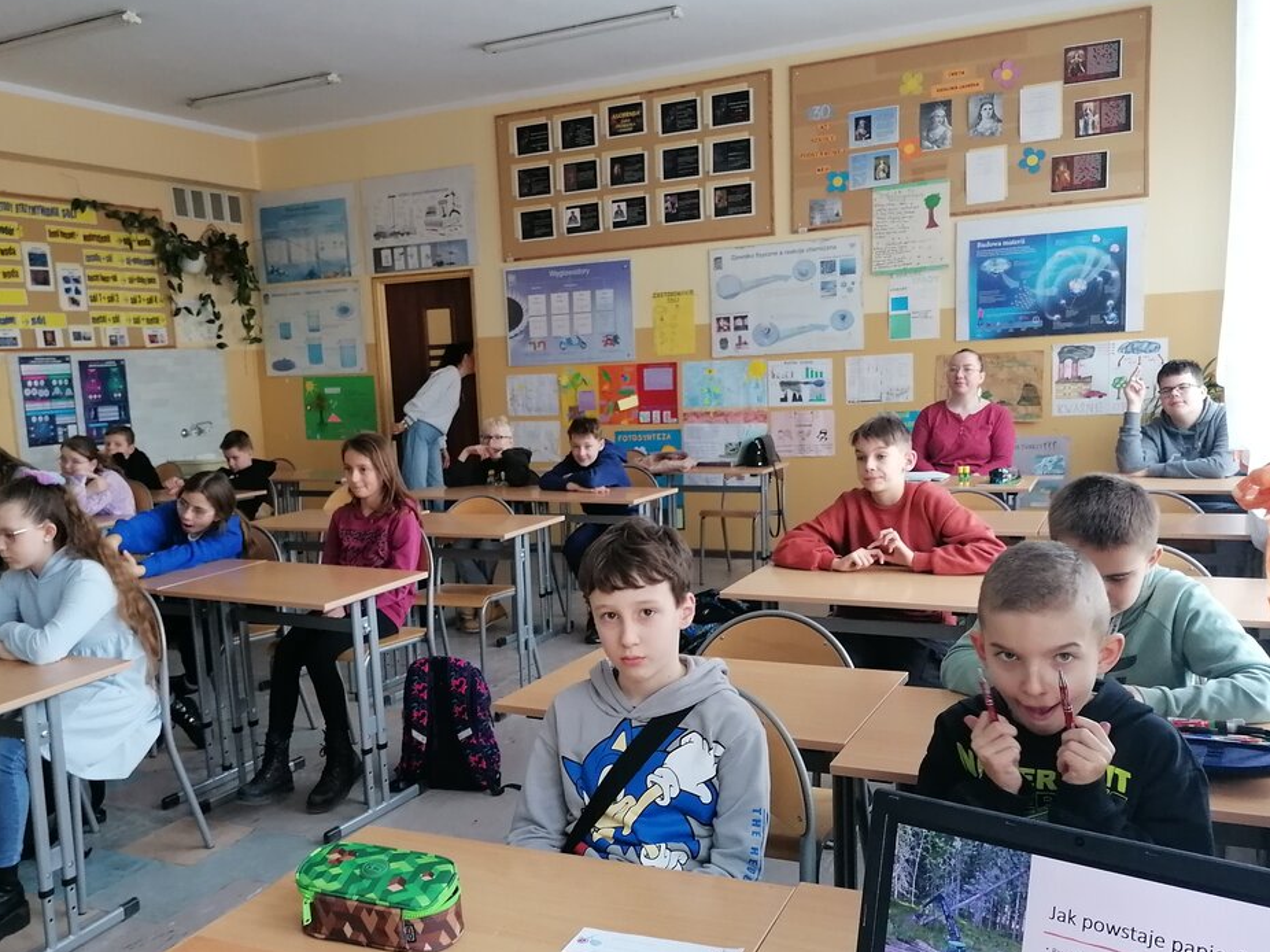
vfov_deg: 40.6
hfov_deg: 52.4
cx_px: 536
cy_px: 545
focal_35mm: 35
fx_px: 1284
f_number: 1.8
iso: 250
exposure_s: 1/100
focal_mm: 4.75
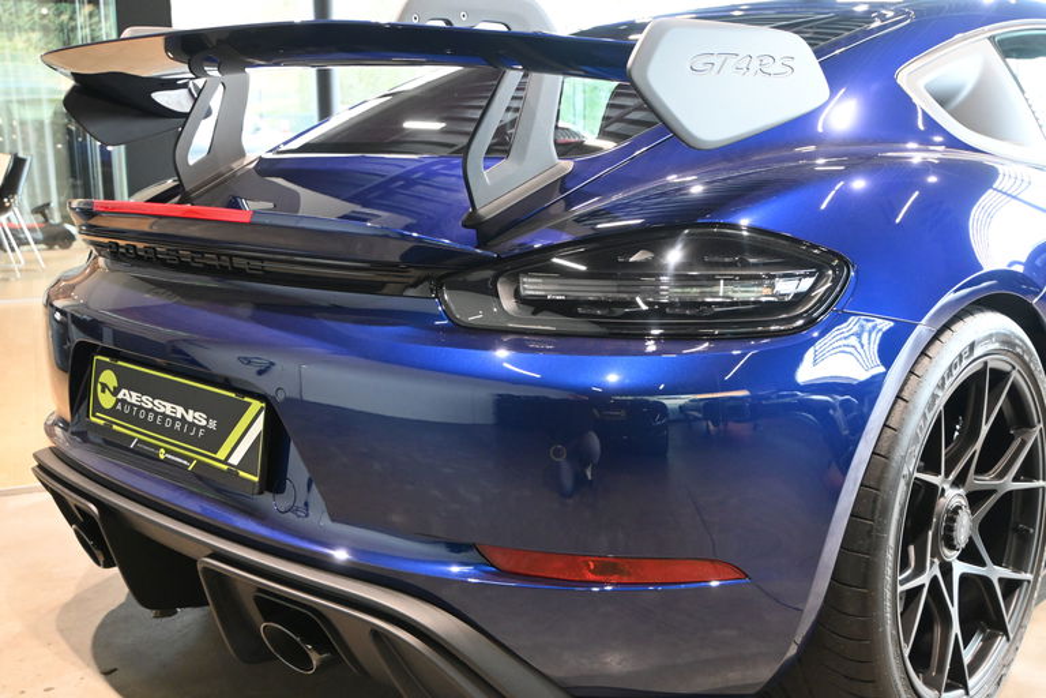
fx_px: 1089
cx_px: 523
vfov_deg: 35.5
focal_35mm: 38
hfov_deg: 51.3
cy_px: 349
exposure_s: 1/125
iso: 2800
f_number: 4.2
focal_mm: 25
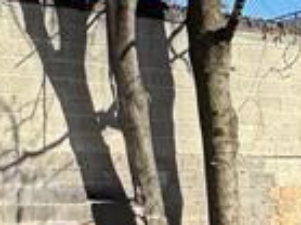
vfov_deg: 13.3
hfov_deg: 18.6
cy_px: 361
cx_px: 297
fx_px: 895
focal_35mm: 103
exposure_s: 1/552
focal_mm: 2.22
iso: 40
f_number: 2.2
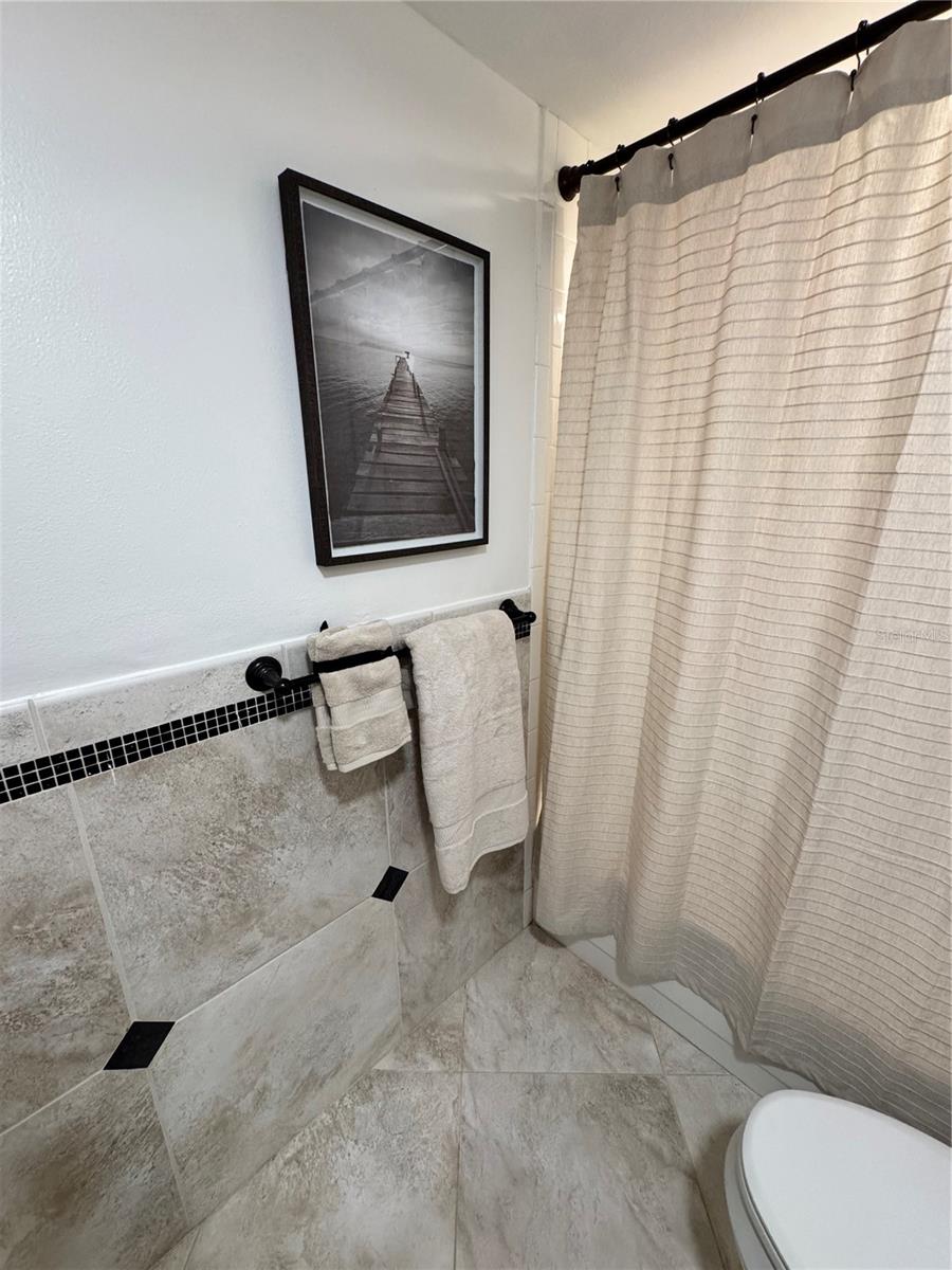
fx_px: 513
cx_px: 476
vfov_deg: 102.1
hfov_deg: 85.7
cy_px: 635
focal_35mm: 14
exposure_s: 1/120
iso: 320
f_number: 2.2
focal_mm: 2.22
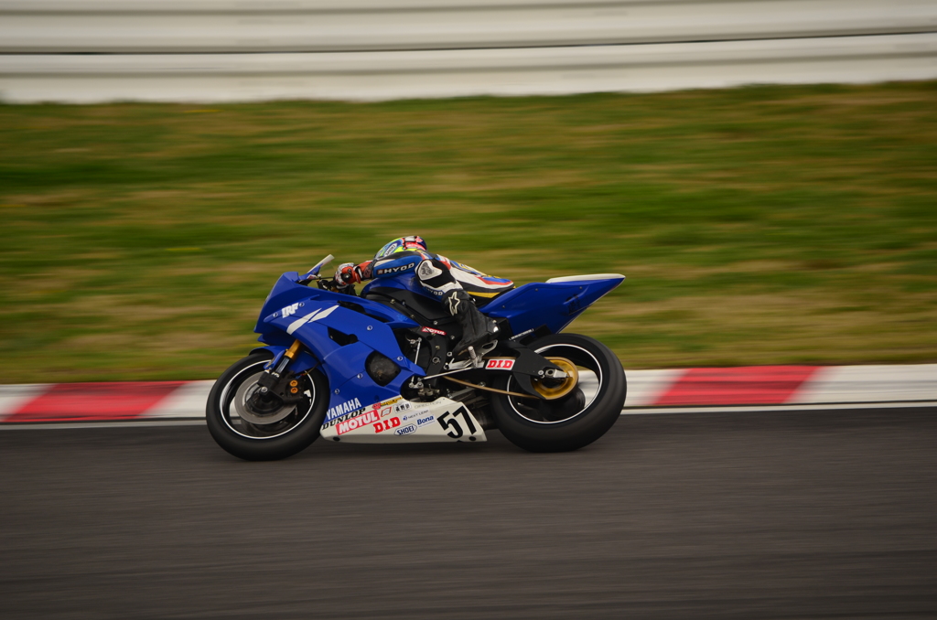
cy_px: 310
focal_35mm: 450
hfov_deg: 4.6
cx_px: 468
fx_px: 11687
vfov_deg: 3.0
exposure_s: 1/200
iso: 140
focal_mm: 300
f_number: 5.6
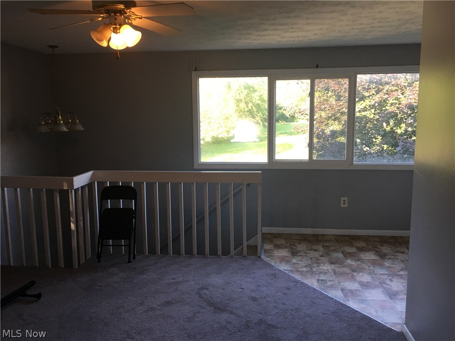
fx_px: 381
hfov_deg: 61.7
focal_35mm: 29
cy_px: 170
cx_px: 228
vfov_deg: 48.2
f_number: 2.2
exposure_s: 1/30
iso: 25
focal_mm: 4.15
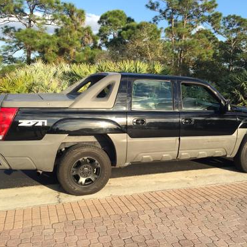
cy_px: 122
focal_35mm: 35
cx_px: 141
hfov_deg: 47.1
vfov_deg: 47.2
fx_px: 283
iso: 32
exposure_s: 1/581
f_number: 2.2
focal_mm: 4.15
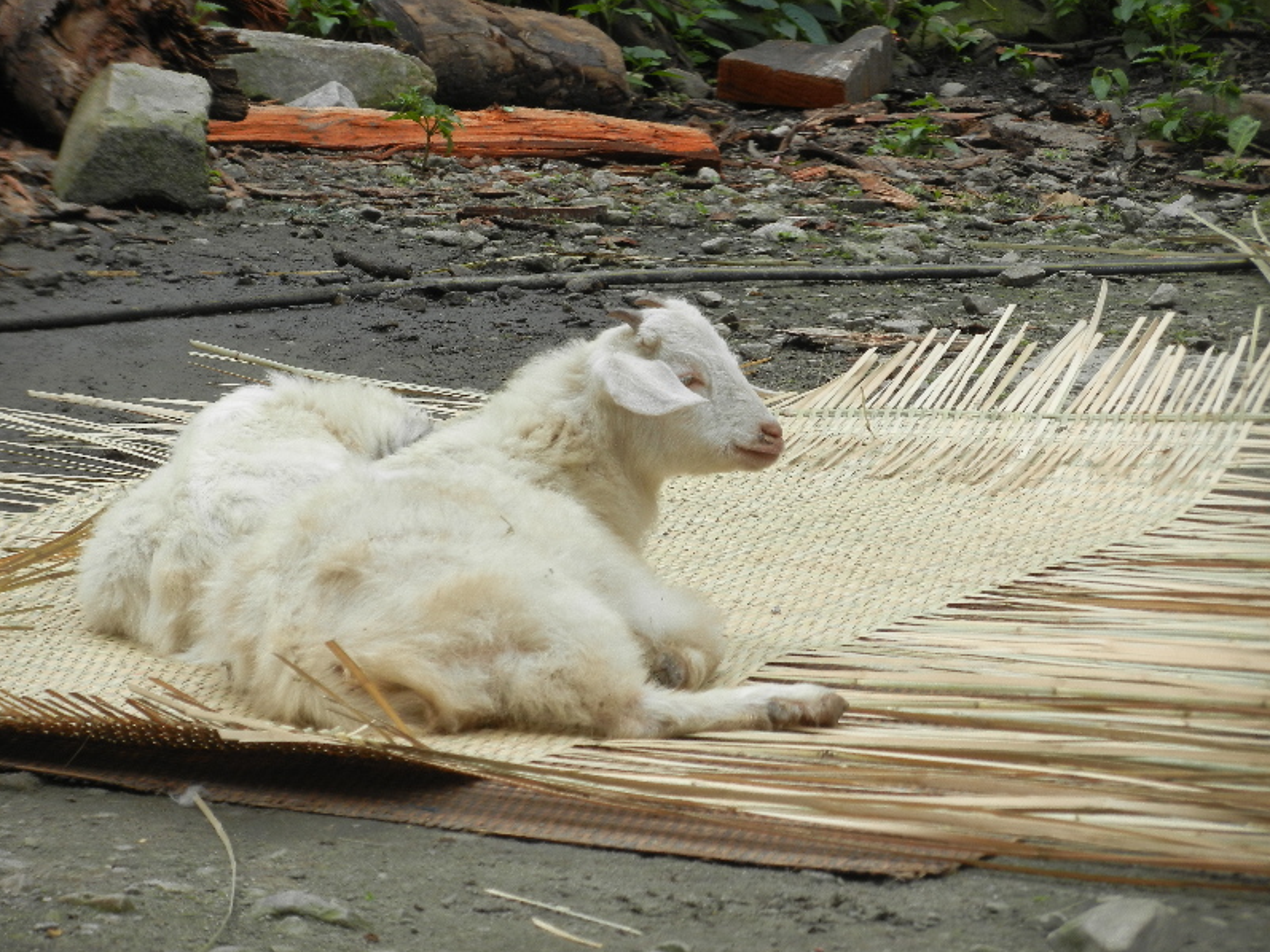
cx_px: 636
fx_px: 9284
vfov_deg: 5.9
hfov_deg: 7.8
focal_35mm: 253
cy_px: 476
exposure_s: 1/400
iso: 160
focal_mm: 45.3
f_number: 5.3
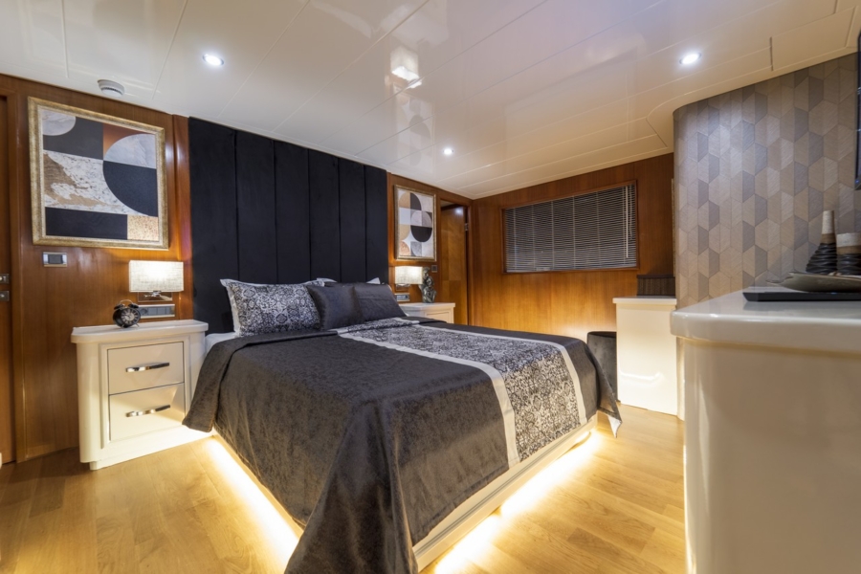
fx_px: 335
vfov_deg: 81.2
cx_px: 430
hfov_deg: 104.3
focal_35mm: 14
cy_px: 287
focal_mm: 14
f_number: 6.3
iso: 100
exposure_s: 1/1.25
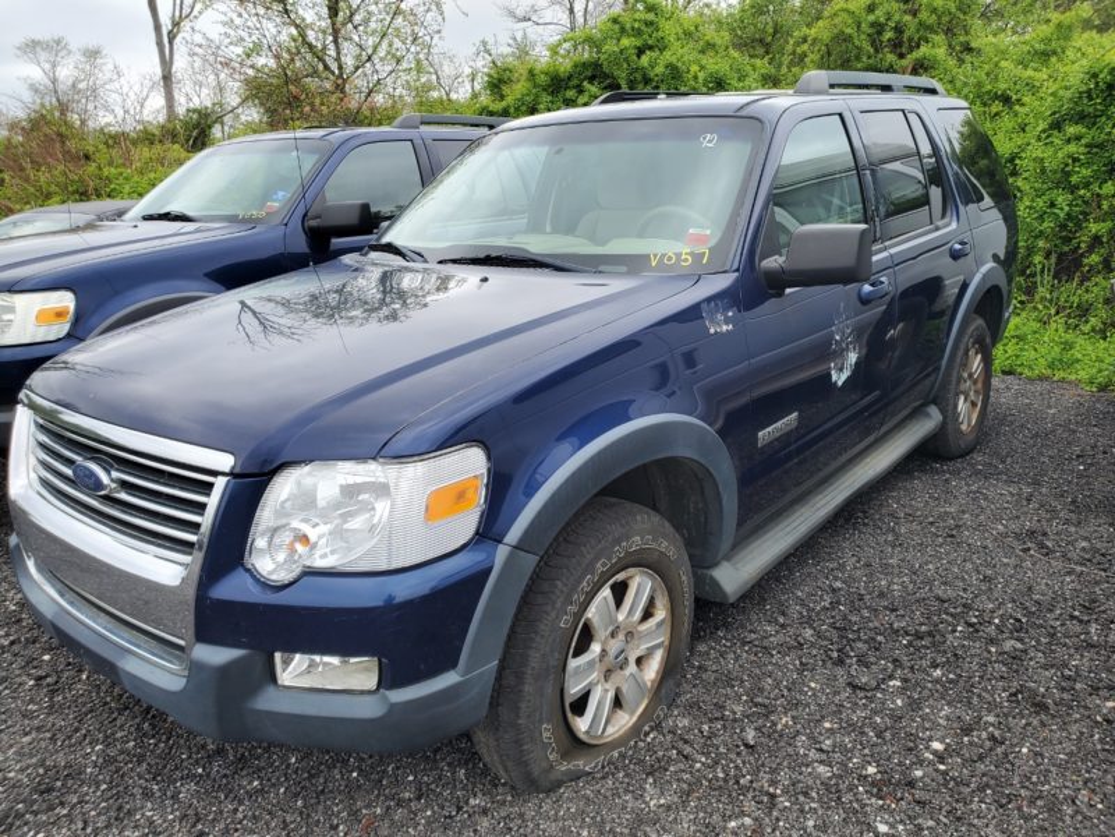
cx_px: 558
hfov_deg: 67.3
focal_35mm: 26
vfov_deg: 53.1
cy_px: 418
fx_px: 837
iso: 50
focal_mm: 4.3
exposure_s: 1/773
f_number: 2.4
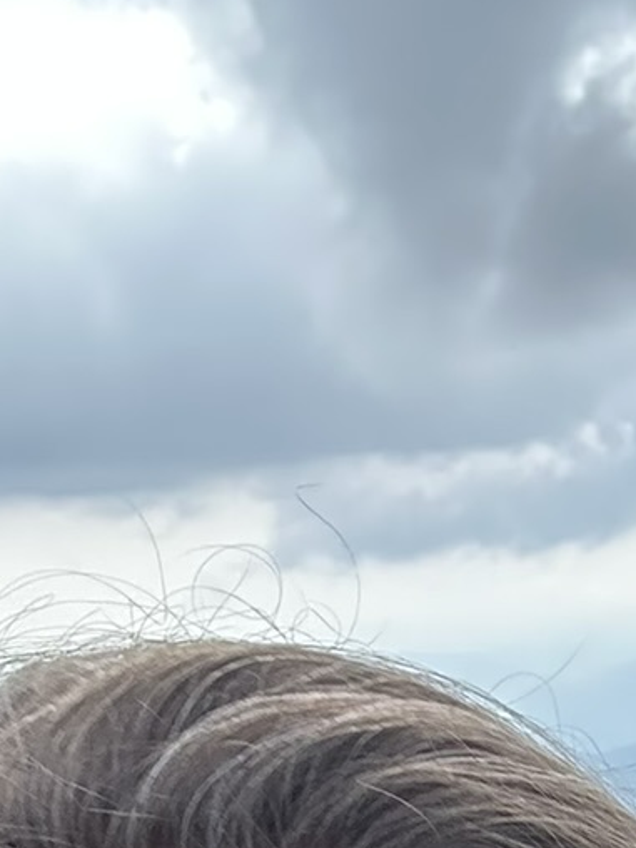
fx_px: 2964
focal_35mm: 121
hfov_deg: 12.1
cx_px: 681
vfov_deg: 13.8
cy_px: 1698
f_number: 1.9
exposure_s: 1/286
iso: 25
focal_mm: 2.69
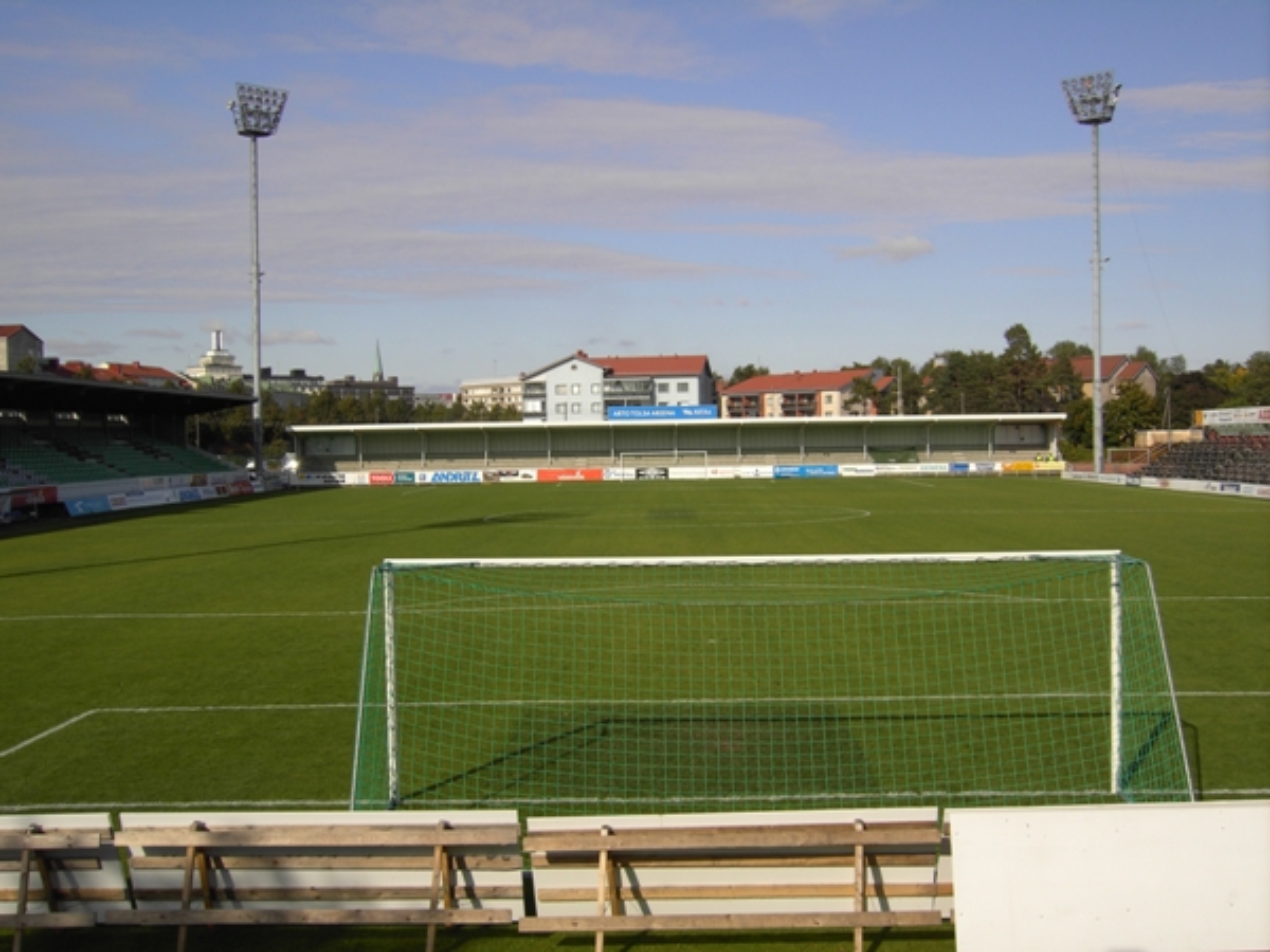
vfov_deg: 40.7
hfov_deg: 52.6
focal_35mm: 35
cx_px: 635
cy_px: 476
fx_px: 1284
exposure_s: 1/280
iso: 50
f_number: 6.7
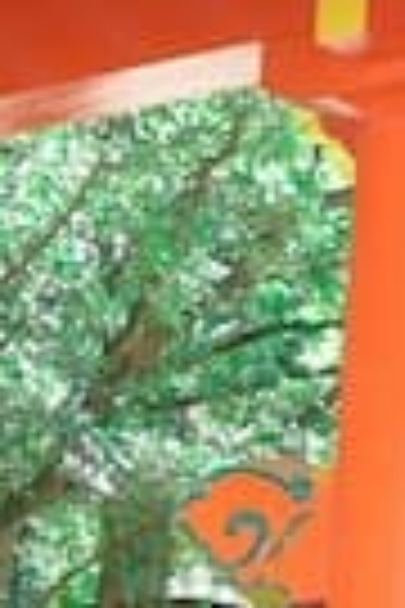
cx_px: 1670
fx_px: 4742
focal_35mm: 281
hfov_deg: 4.5
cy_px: 707
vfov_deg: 7.3
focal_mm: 38
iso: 1000
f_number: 10
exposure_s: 1/50
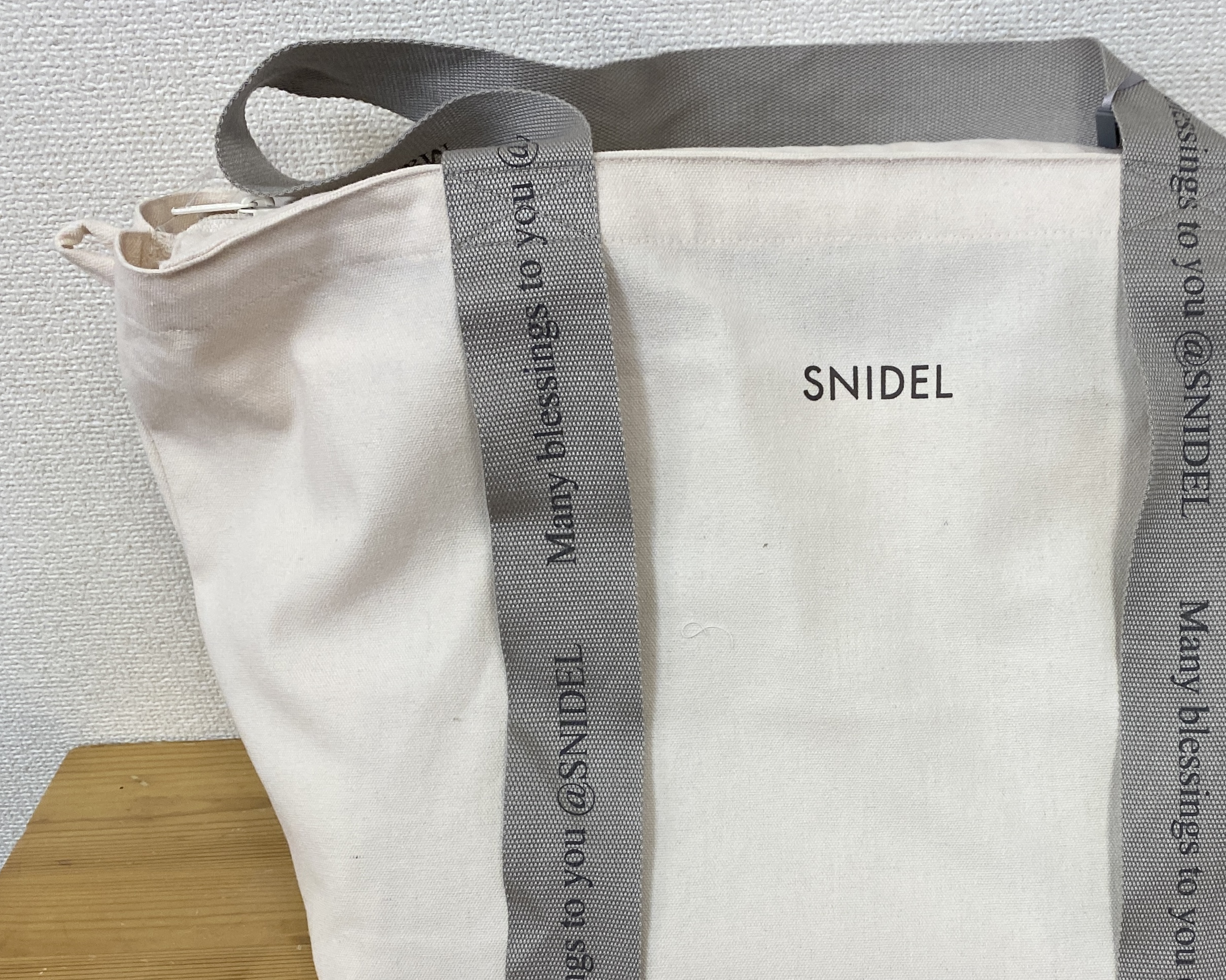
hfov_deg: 49.1
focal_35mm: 36
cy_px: 591
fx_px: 1306
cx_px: 849
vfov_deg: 41.0
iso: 100
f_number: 1.8
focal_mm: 4.25
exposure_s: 1/100
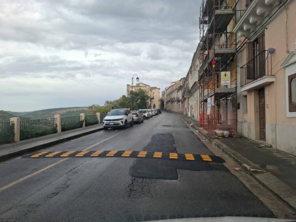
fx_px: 197
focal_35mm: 23
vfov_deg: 58.9
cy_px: 111
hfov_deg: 73.9
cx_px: 148
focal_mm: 5.54
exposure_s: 1/221
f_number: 1.8
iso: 50
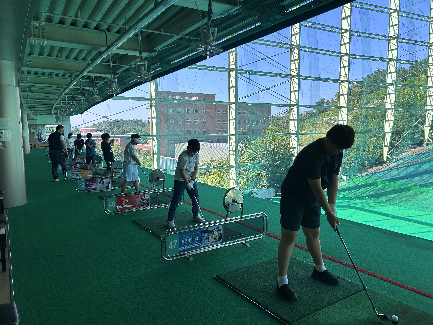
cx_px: 216
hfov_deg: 67.3
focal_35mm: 26
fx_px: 325
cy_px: 162
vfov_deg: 53.1
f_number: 1.5
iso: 50
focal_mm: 5.7
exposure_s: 1/1280
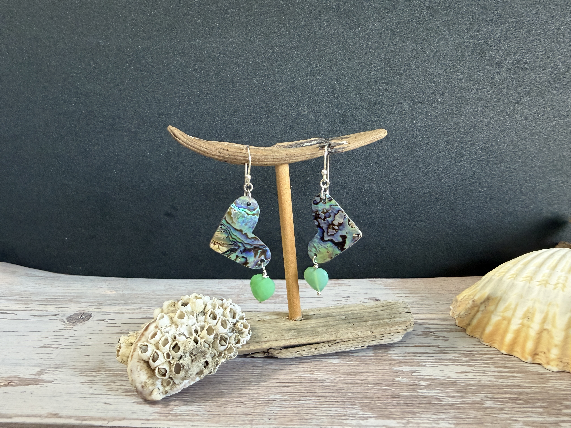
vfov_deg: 56.8
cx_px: 286
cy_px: 214
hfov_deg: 71.6
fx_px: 396
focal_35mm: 24
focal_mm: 2.22
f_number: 2.2
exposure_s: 1/60
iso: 320
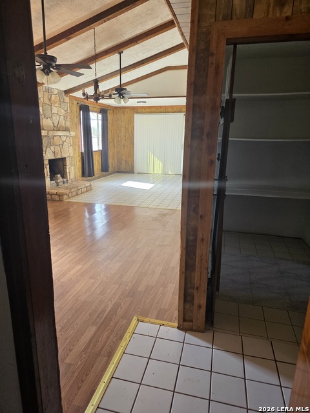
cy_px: 206
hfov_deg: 58.9
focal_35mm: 23
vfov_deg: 73.9
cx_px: 155
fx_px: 275
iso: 125
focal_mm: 6.3
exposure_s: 1/180
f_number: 1.7
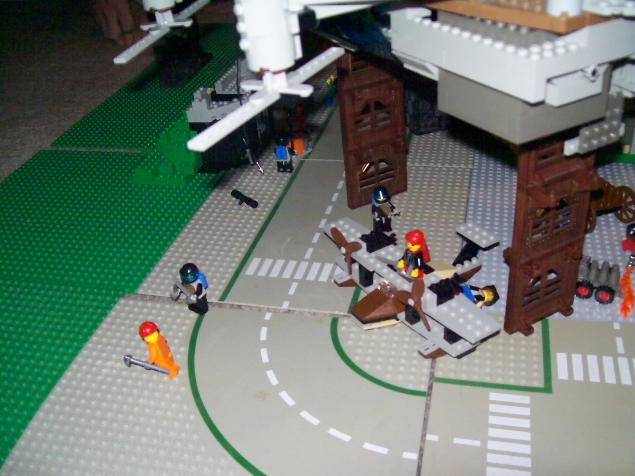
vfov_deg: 39.6
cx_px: 318
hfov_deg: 51.4
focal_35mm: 36
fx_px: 660
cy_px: 238
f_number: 2.7
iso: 200
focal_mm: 6
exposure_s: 1/128
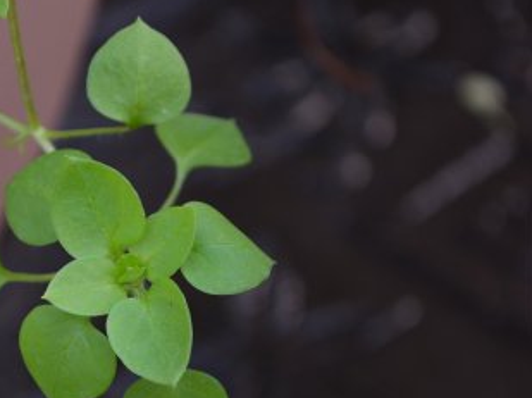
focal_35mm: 157
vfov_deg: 9.4
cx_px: 127
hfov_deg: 12.6
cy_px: 285
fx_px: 2409
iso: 250
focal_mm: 55
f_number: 5.6
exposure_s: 1/25
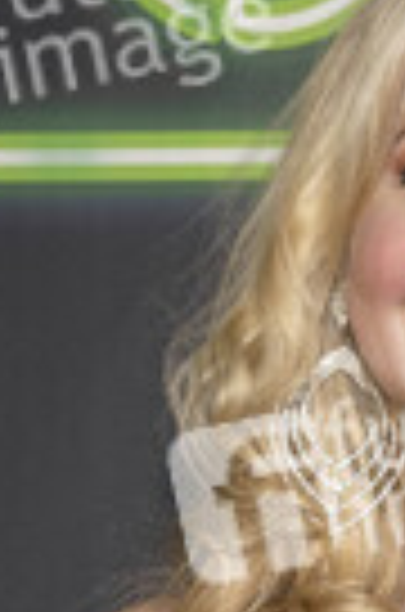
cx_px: 531
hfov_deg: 7.0
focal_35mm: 194
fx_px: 3290
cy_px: 702
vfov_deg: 10.5
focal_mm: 66
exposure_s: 1/200
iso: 800
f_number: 5.6
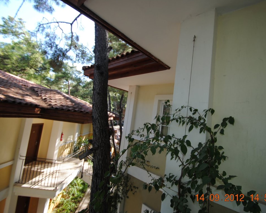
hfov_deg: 89.4
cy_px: 106
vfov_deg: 77.0
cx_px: 144
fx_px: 134
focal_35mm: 17
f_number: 3.5
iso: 100
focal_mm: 10
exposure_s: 1/160
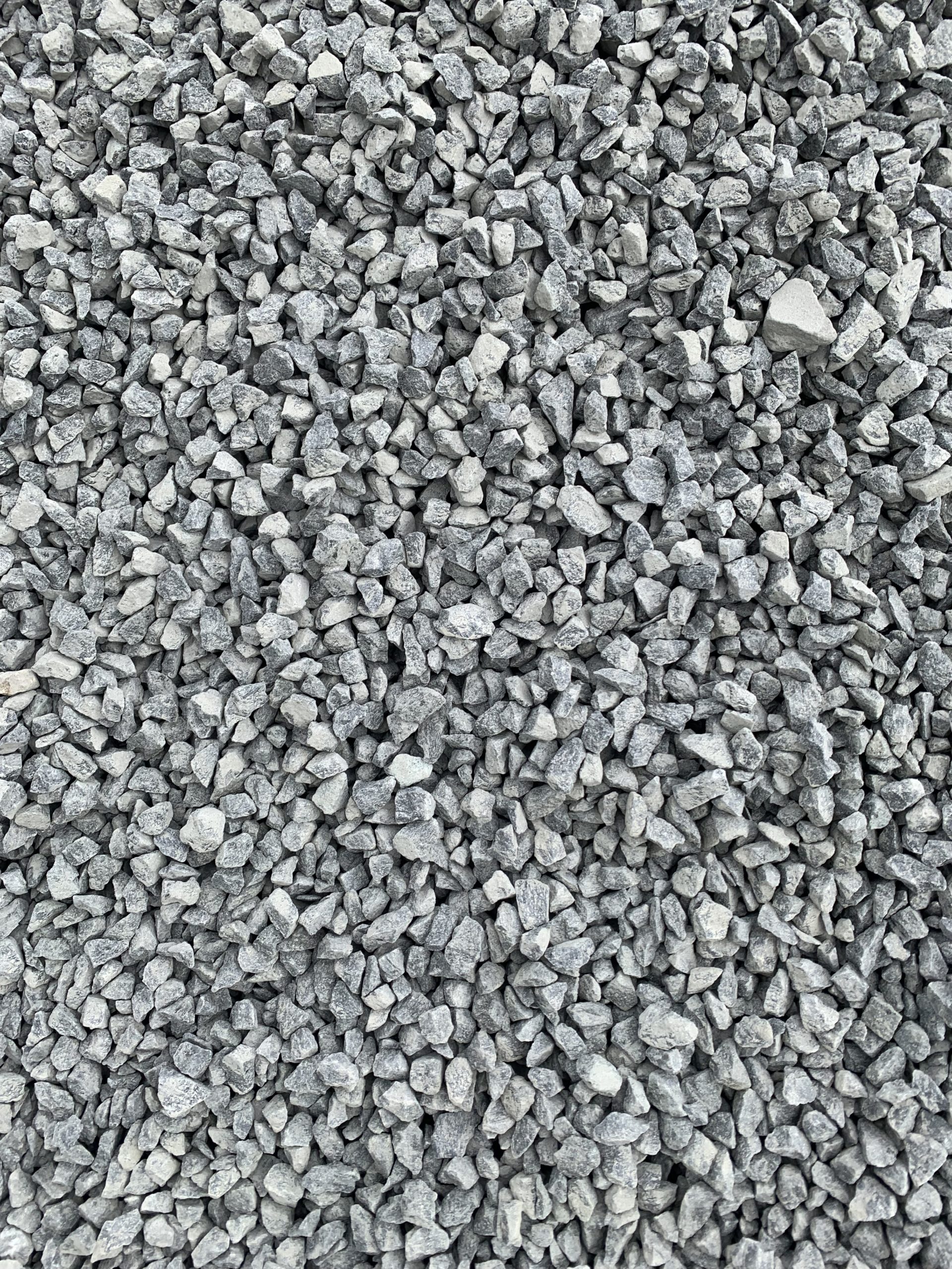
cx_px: 476
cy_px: 634
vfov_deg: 67.3
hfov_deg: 53.1
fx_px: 953
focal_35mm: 26
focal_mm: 4.25
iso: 25
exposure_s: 1/842
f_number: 1.8
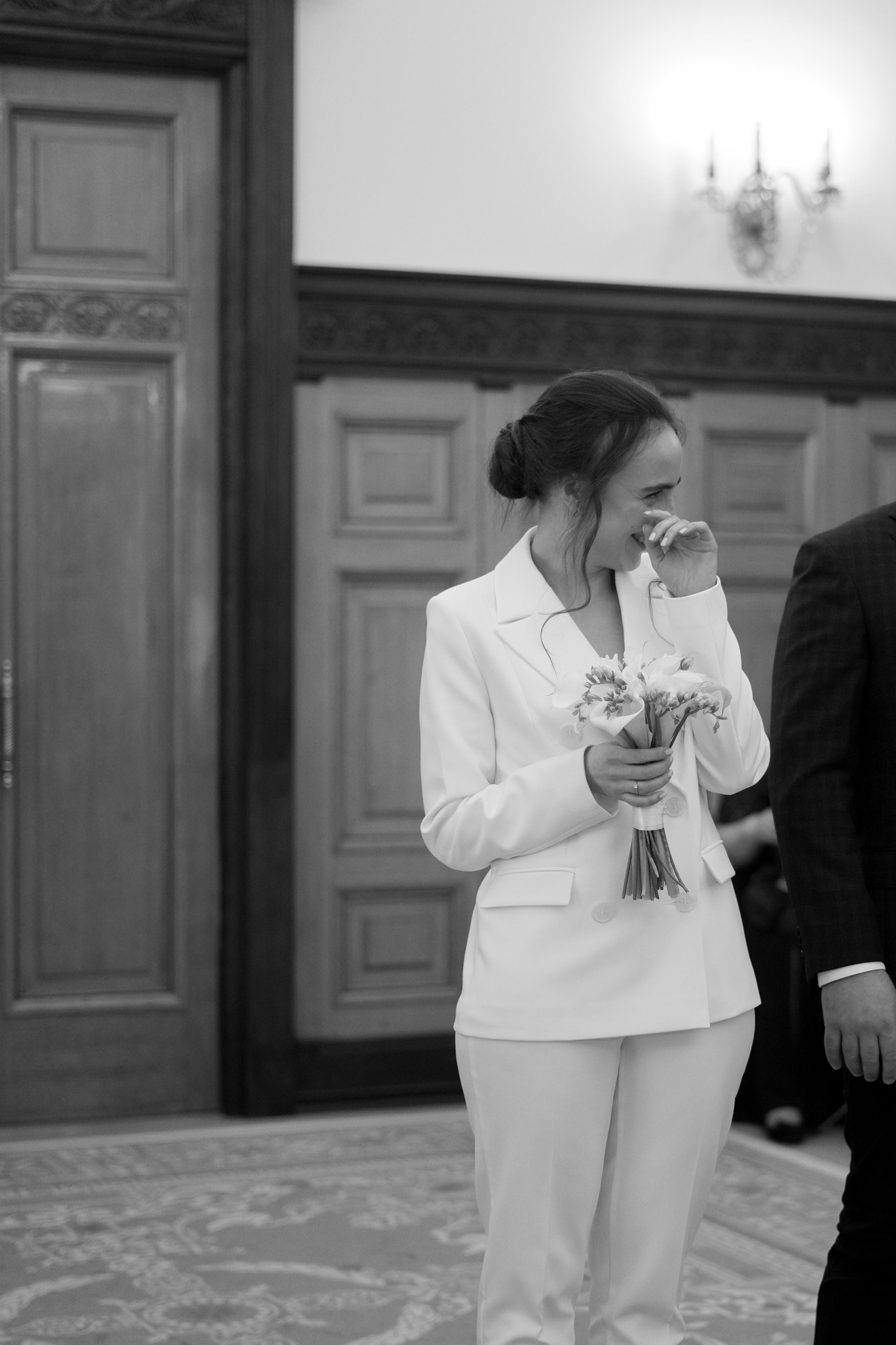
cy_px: 672
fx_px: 1867
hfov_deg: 27.0
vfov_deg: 39.6
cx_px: 448
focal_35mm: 50
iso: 800
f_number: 1.8
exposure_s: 1/400
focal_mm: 50
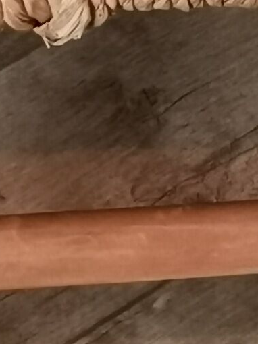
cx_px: 85
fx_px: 3043
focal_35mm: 306
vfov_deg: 6.0
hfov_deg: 4.9
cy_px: -670
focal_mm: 4.75
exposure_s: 1/120
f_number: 1.8
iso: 320
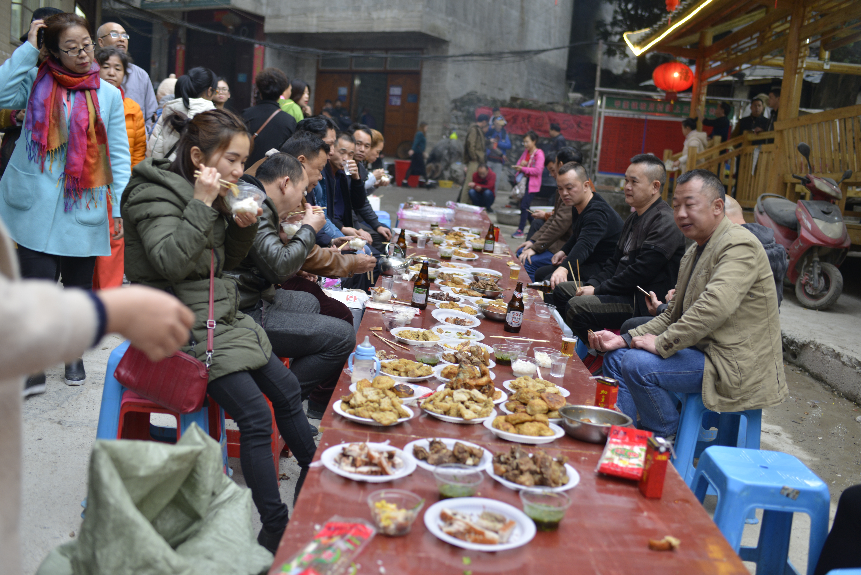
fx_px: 837
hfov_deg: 54.4
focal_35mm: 35
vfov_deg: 37.9
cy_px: 288
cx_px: 430
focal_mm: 35
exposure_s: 1/40
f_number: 2.5
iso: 320
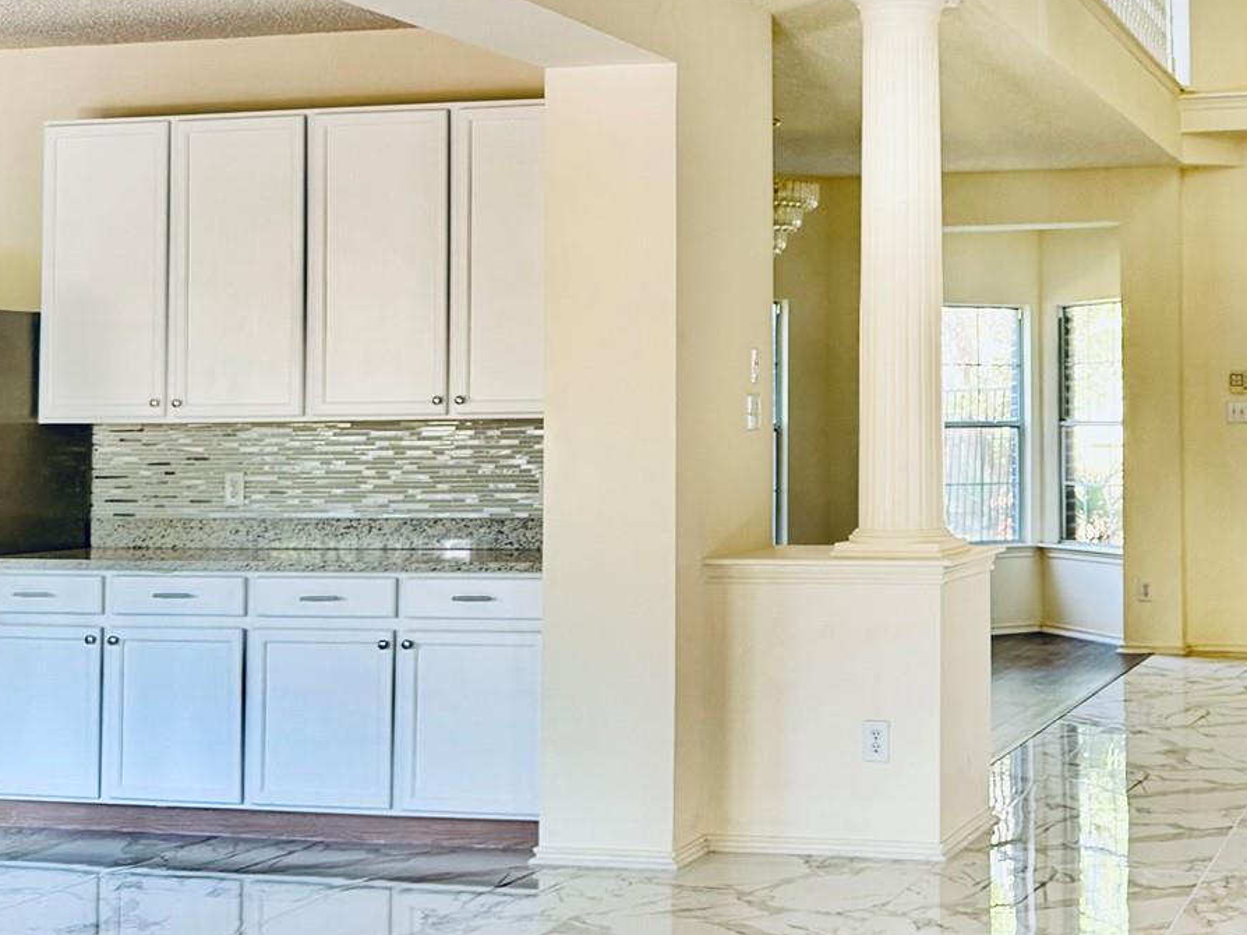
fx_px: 1981
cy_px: 304
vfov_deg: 26.4
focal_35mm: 55
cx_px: 1029
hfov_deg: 33.7
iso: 200
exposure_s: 1/91
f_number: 1.78
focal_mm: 6.76
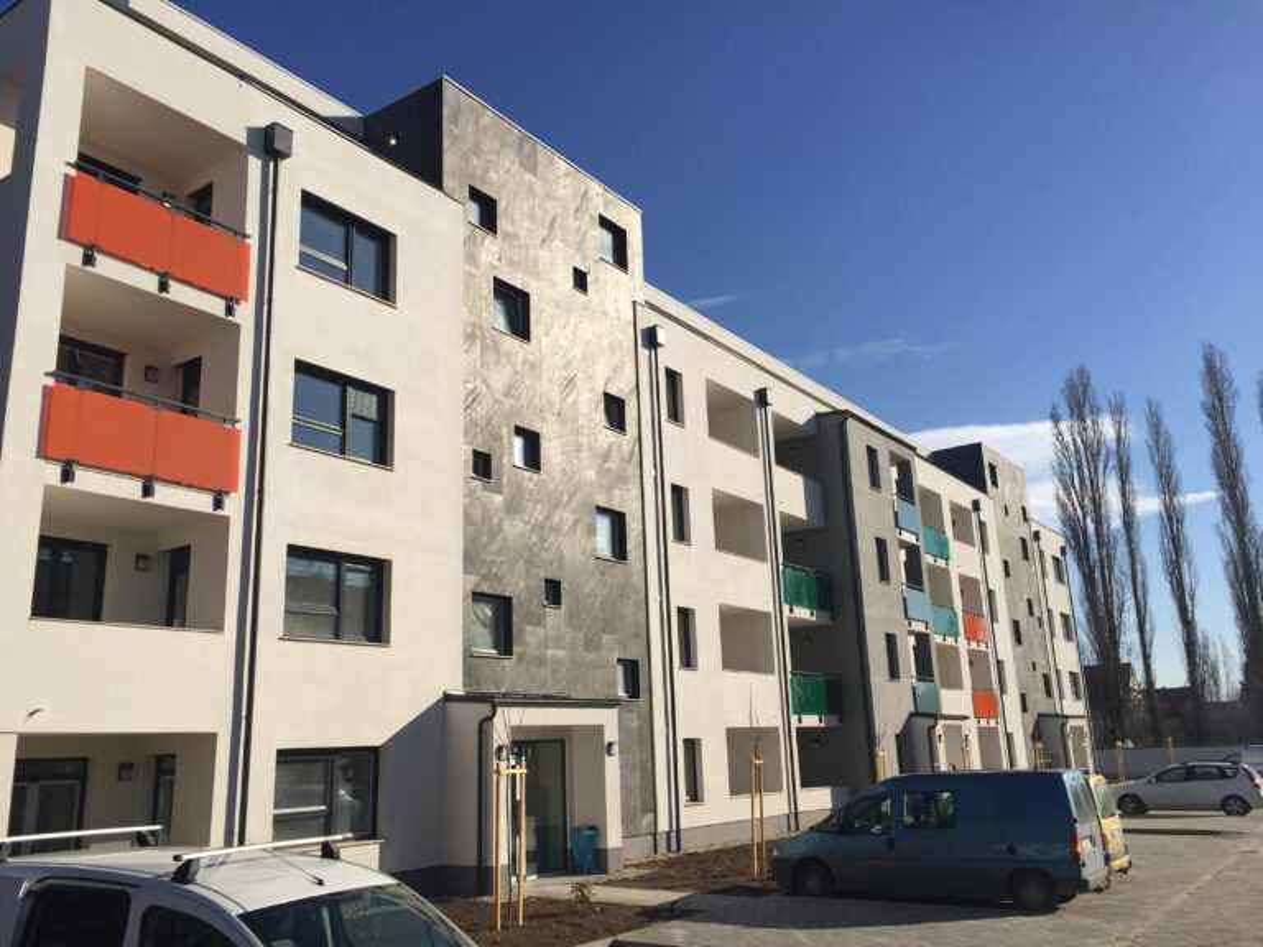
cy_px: 474
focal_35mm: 29
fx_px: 1058
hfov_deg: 61.7
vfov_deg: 48.2
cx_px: 632
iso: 32
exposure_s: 1/3597
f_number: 2.2
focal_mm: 4.15
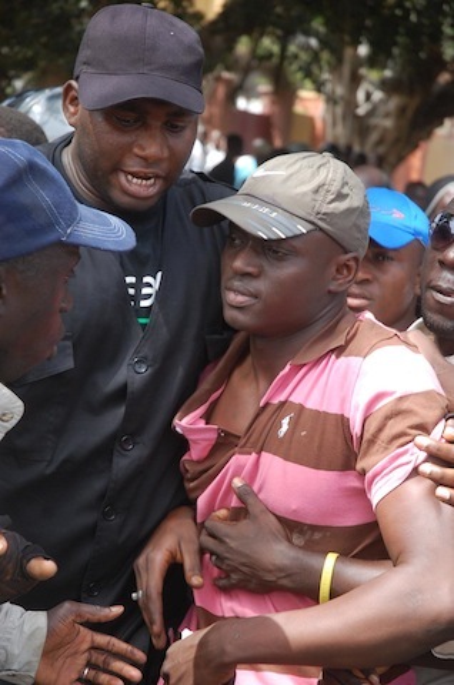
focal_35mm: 84
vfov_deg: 24.2
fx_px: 1596
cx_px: 227
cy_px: 342
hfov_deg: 16.2
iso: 400
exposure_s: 1/400
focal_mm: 56
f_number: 5
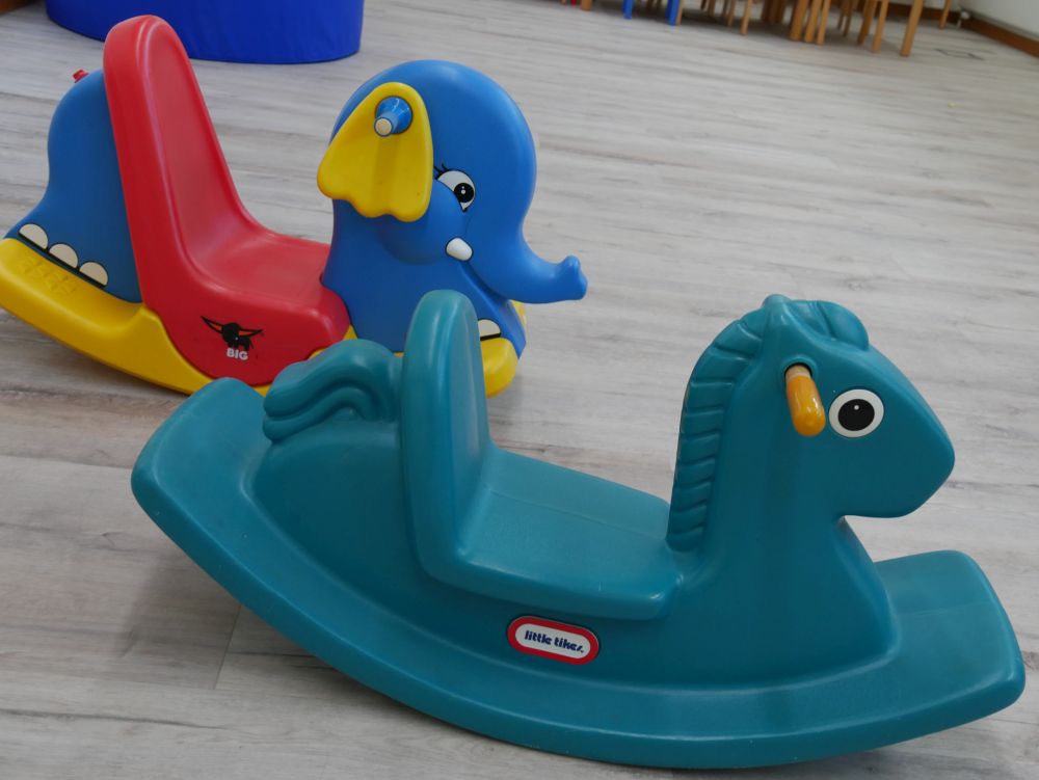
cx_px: 520
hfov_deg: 49.0
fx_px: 1141
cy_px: 390
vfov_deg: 37.8
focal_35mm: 38
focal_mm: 19
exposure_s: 1/60
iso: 500
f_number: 3.8
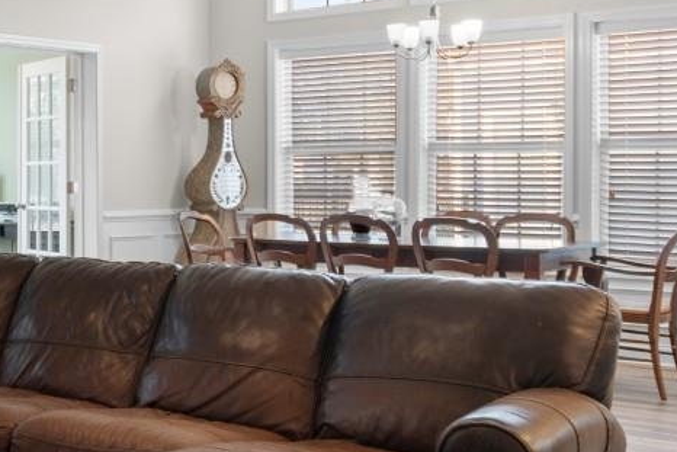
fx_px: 1241
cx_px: -246
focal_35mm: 66
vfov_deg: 20.5
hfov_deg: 25.4
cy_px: 147
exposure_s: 4
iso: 100
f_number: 4.8
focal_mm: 13
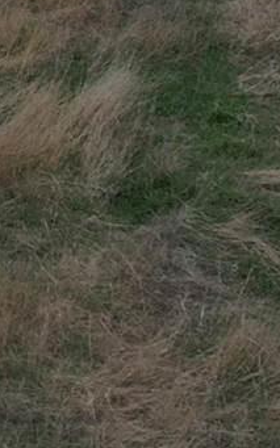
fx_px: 2467
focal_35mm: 202
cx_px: -635
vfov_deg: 9.4
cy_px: -558
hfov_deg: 5.9
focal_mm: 8.38
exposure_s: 1/2500
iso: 110
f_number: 2.8
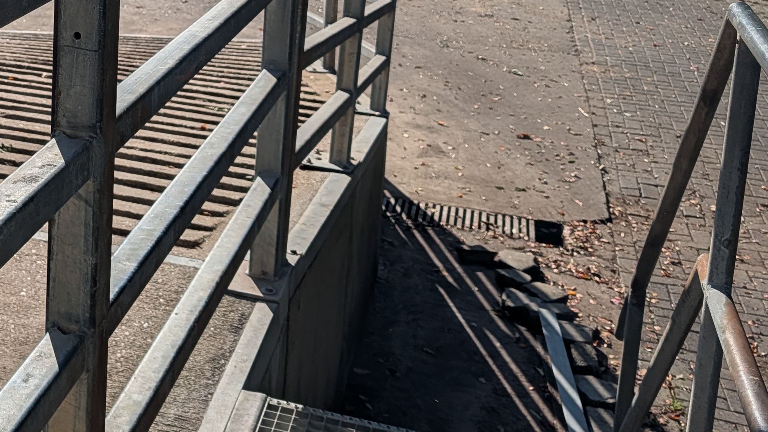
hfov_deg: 33.7
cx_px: 16
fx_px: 1161
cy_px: -64
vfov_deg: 20.0
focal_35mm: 57
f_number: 1.68
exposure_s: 1/2717
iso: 19
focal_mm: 6.9
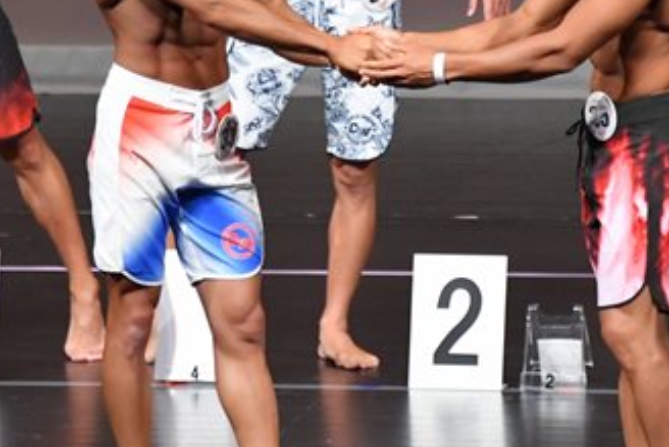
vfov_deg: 2.0
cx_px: 413
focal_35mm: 673
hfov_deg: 3.1
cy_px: 139
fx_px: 12511
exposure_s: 1/400
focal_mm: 190
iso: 4000
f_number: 5.6
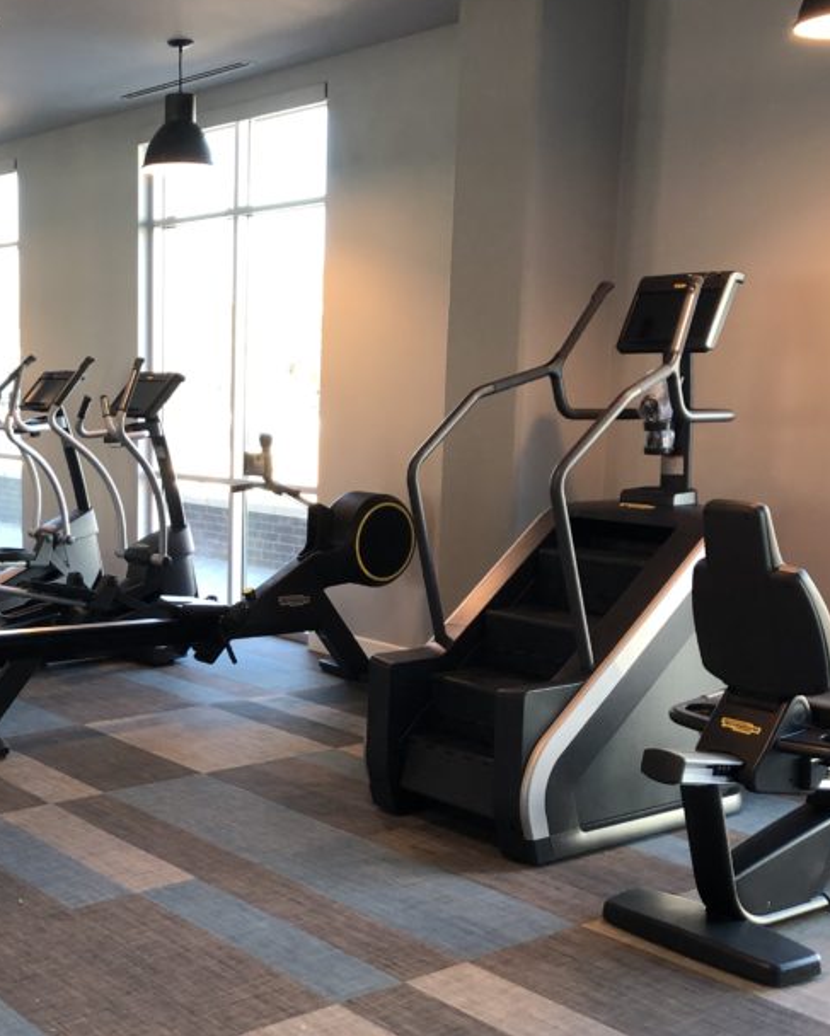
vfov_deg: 40.1
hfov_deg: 31.8
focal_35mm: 46
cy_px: 629
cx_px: 153
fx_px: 1411
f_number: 1.8
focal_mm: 4
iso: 40
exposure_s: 1/20
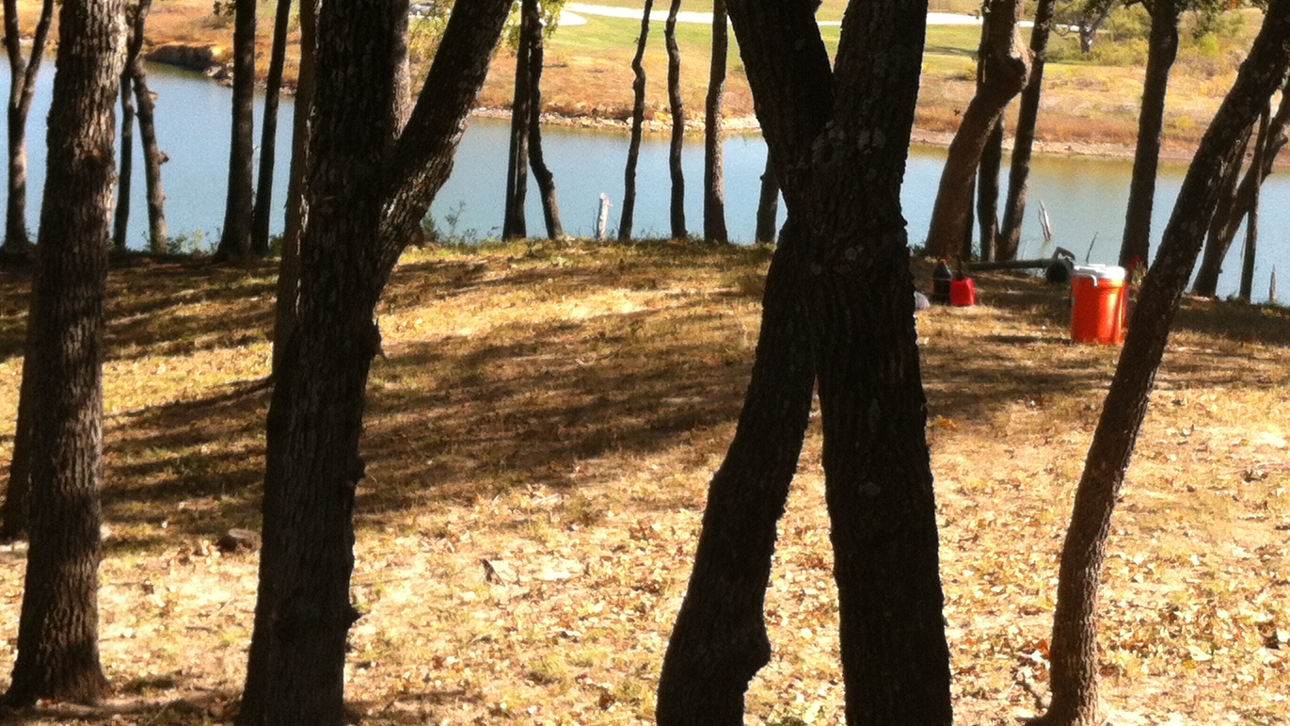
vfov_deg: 16.6
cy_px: 148
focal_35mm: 72
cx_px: 771
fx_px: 2463
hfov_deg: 29.3
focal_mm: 3.85
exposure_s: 1/457
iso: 80
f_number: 2.8
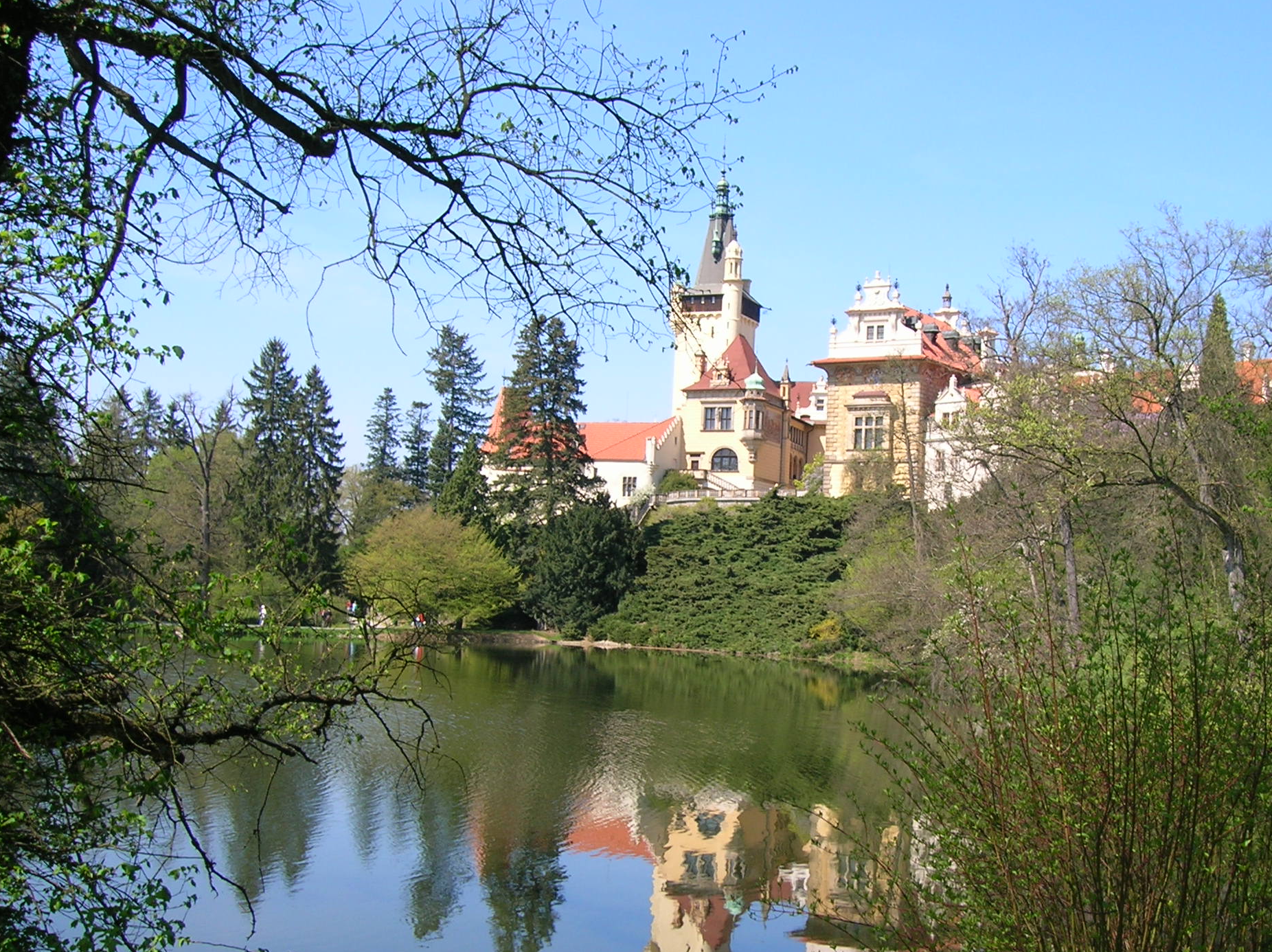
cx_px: 772
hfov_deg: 44.6
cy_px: 569
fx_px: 1542
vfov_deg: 34.2
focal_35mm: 42
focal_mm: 5.7
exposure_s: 1/212
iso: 50
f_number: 4.9
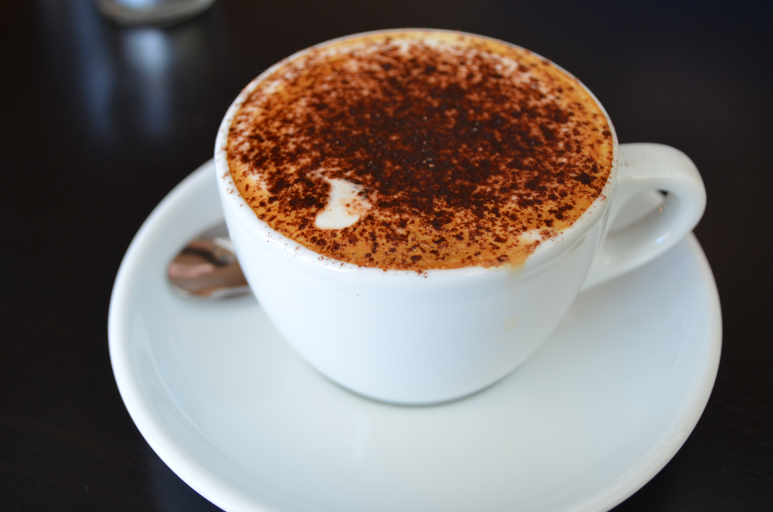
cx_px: 386
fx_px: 964
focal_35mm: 45
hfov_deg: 43.7
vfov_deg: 29.7
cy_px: 256
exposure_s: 1/60
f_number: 5
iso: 800
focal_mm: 30
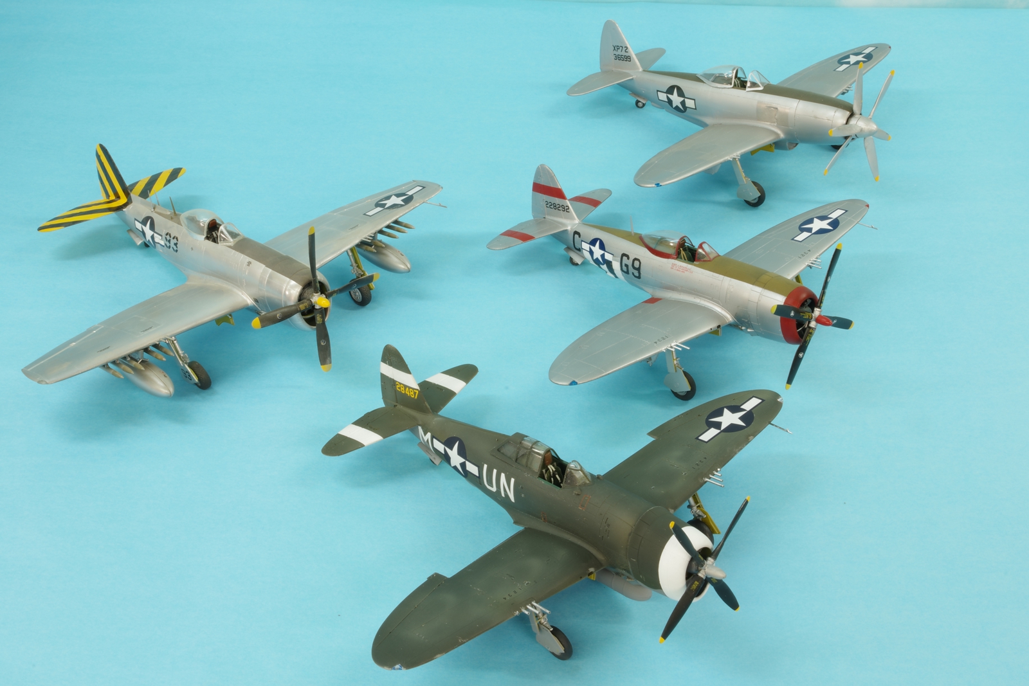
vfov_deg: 25.1
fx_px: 1544
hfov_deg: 36.9
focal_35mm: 54
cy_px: 343
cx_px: 514
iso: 100
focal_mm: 35
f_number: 32
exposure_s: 6
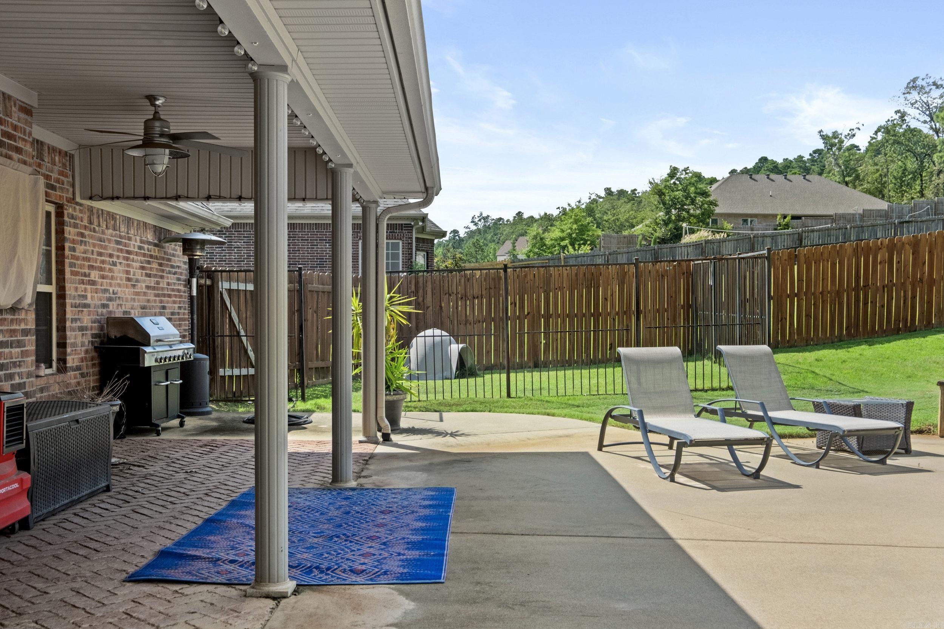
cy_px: 314
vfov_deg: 36.9
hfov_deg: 53.1
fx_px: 944
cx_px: 472
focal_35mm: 36
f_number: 9
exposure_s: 1/80
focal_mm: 24
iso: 800
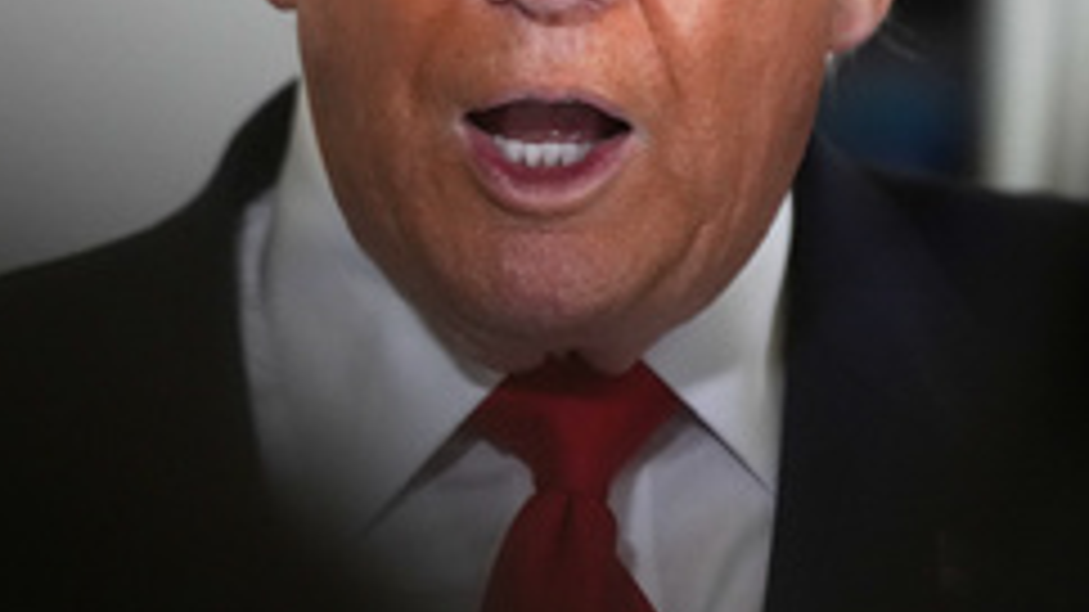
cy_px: -106
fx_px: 9642
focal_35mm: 334
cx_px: 405
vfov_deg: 3.6
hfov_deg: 6.5
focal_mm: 151
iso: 3200
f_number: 2.8
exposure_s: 1/400
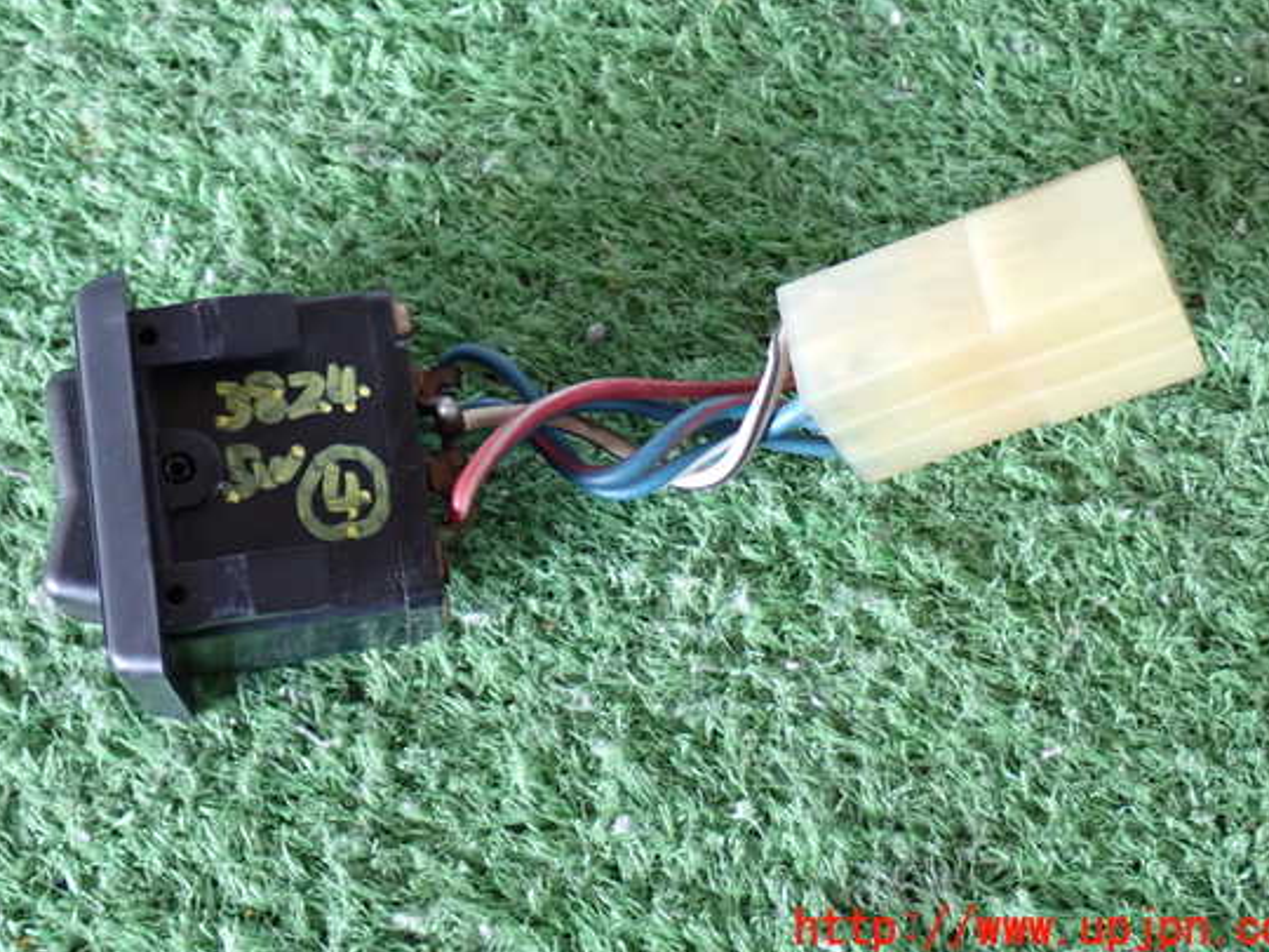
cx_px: 620
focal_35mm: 60
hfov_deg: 32.2
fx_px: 2200
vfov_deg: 24.4
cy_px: 430
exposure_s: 1/50
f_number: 3.3
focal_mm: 9.65
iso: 640
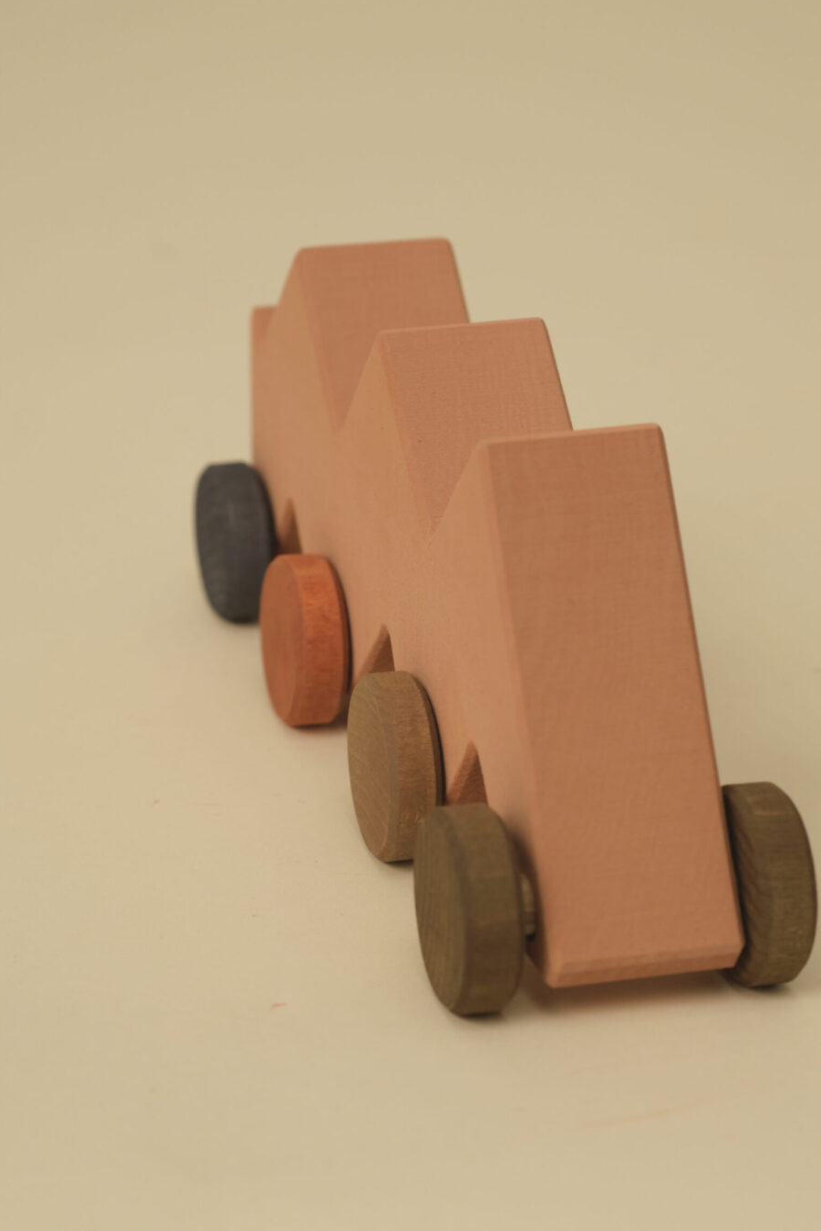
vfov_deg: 21.7
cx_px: 450
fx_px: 3214
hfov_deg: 14.6
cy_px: 619
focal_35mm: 94
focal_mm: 56
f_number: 5.6
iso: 800
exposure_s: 1/250
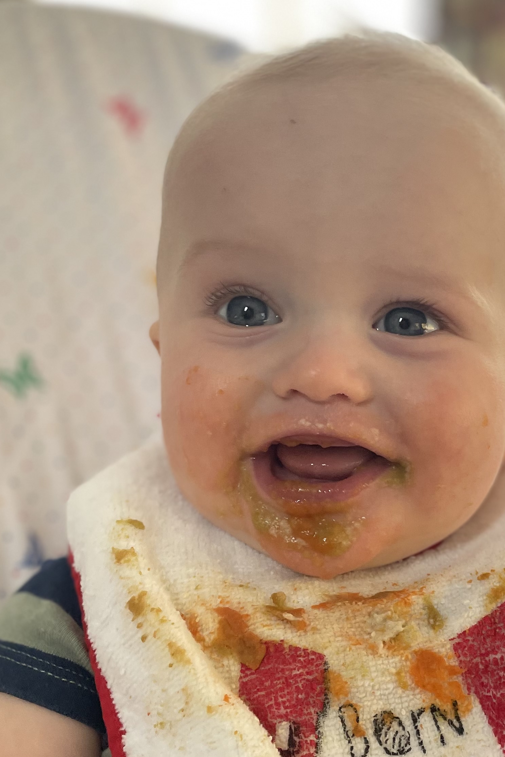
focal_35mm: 49
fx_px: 1031
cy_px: 456
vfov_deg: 40.2
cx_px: 427
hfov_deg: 26.8
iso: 125
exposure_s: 1/94
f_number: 1.6
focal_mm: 4.2
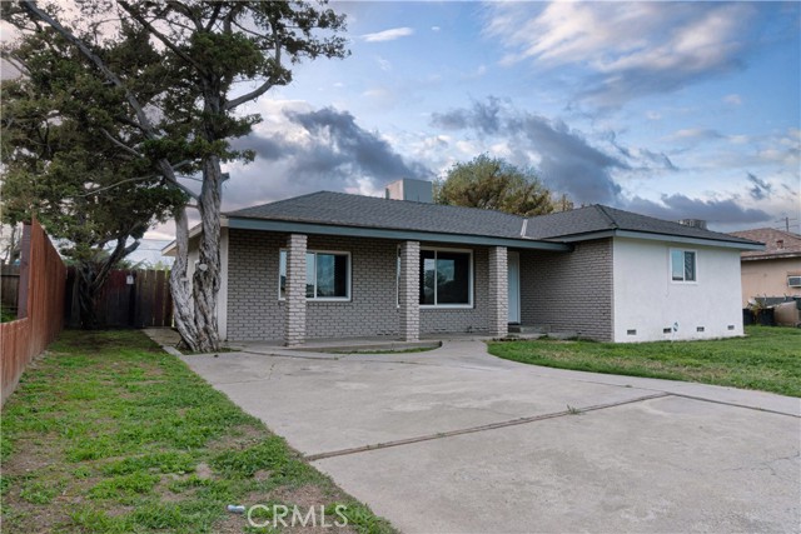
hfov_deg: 73.7
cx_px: 400
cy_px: 267
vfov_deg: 53.2
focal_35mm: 24
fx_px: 534
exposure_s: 1/200
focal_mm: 16
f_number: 10
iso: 400
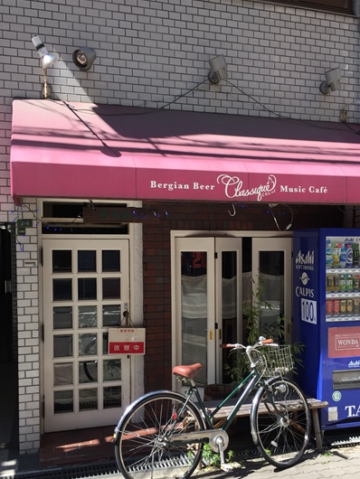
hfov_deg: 40.7
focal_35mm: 35
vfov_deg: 52.5
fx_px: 485
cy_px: 260
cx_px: 194
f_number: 2.2
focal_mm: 4.15
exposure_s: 1/775
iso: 32
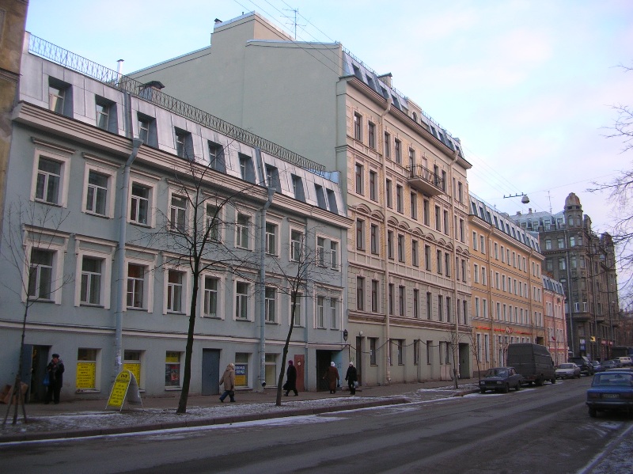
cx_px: 316
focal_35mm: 35
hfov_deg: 52.7
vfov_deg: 40.7
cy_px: 237
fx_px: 640
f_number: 2.8
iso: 50
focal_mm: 5.8
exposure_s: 1/56.3
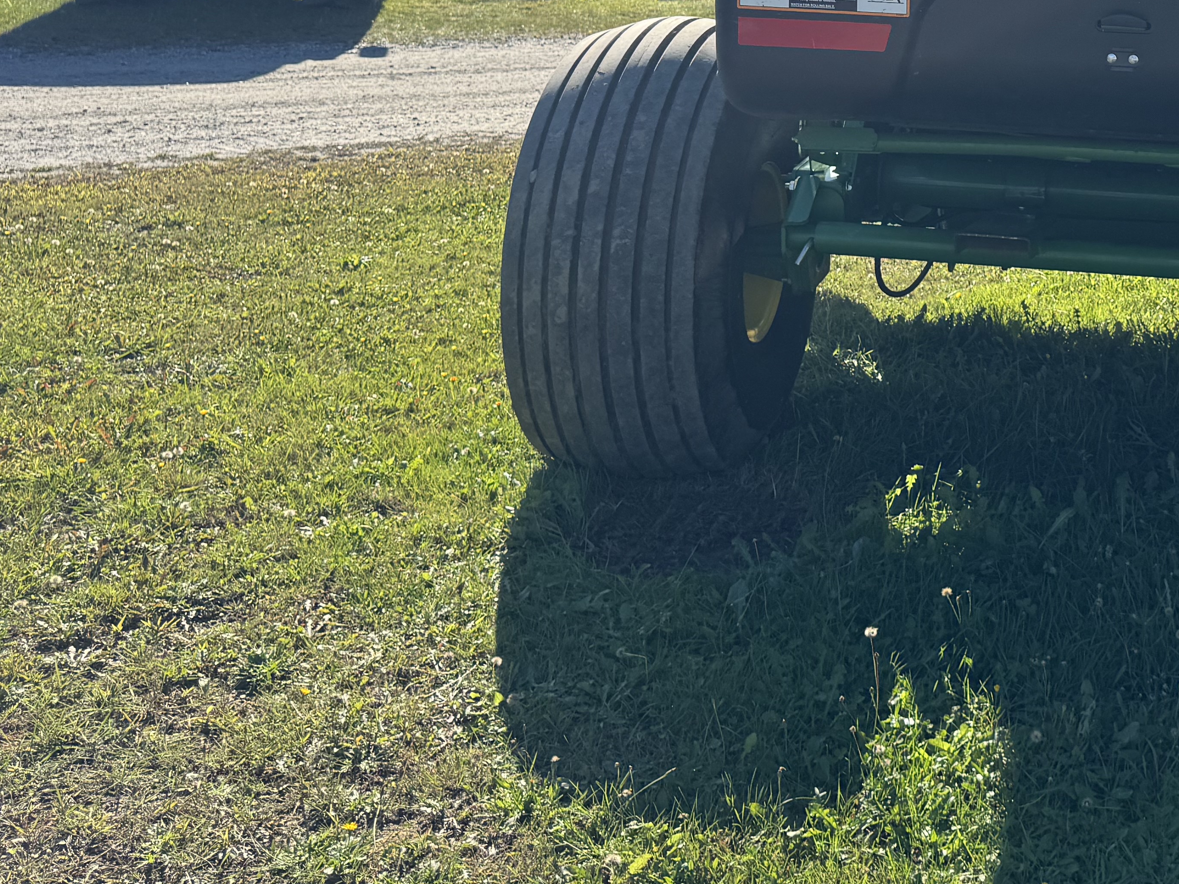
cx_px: 1074
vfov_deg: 27.8
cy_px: 49
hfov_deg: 35.8
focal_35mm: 50
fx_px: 1703
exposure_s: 1/2710
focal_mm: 6.76
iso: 80
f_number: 1.78
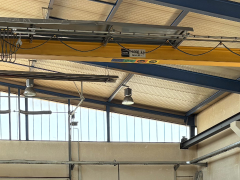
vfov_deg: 17.3
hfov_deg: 24.0
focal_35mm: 81
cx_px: 84
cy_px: 225
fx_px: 562
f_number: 1.6
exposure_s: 1/69
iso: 125
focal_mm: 6
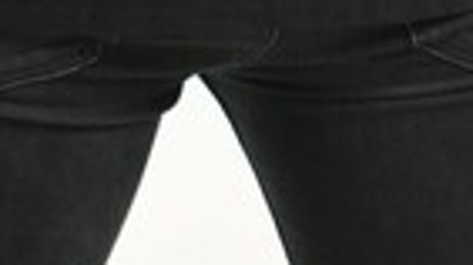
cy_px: -577
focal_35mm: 725
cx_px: 104
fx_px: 9084
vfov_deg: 1.7
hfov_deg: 3.0
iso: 100
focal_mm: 130
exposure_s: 1/160
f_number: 5.6
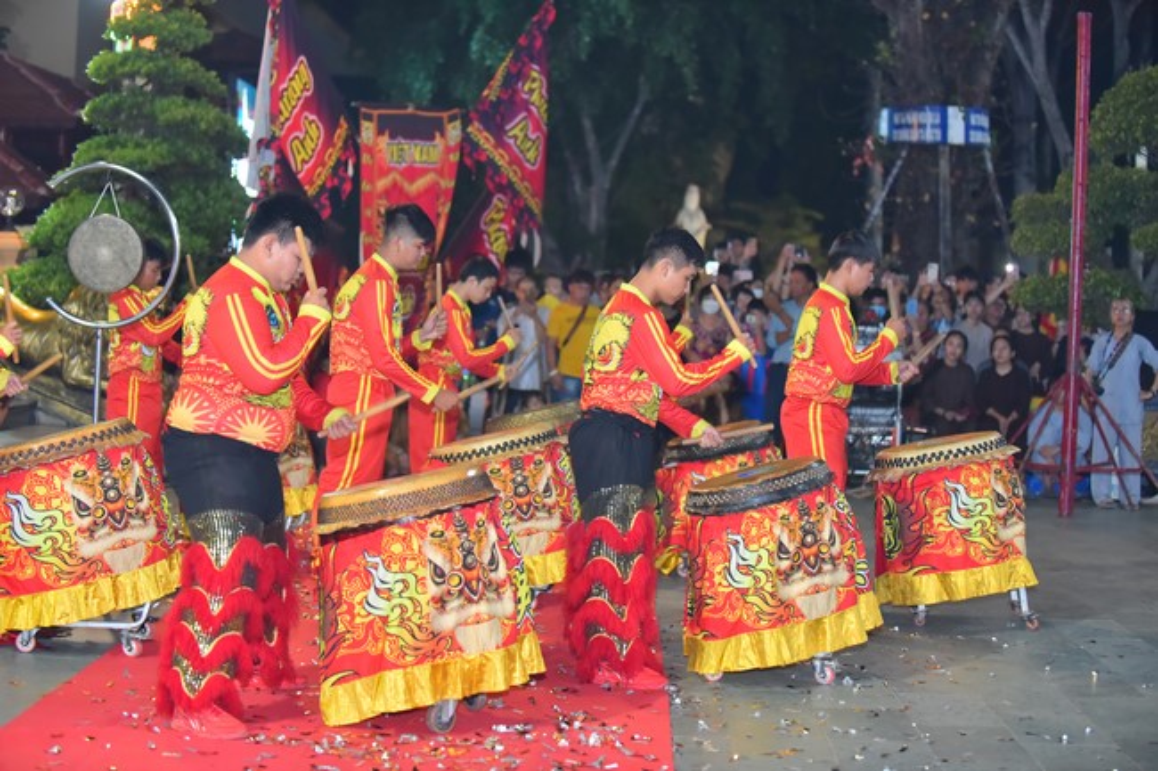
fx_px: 2251
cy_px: 386
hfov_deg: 28.9
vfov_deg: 19.4
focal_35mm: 70
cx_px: 579
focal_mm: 70
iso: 2000
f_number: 2.8
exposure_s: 1/200
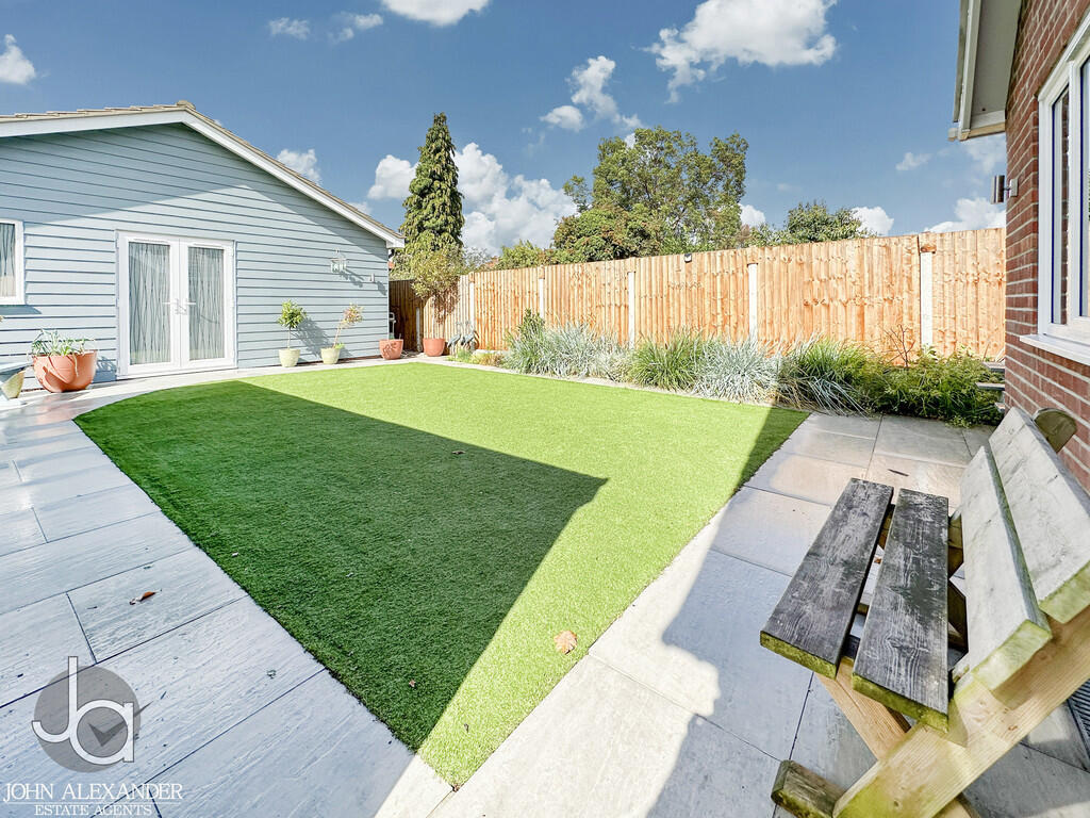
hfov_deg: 102.1
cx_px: 545
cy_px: 409
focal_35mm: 14
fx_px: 441
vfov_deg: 85.7
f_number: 2.2
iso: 50
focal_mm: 2.22
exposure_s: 1/1553
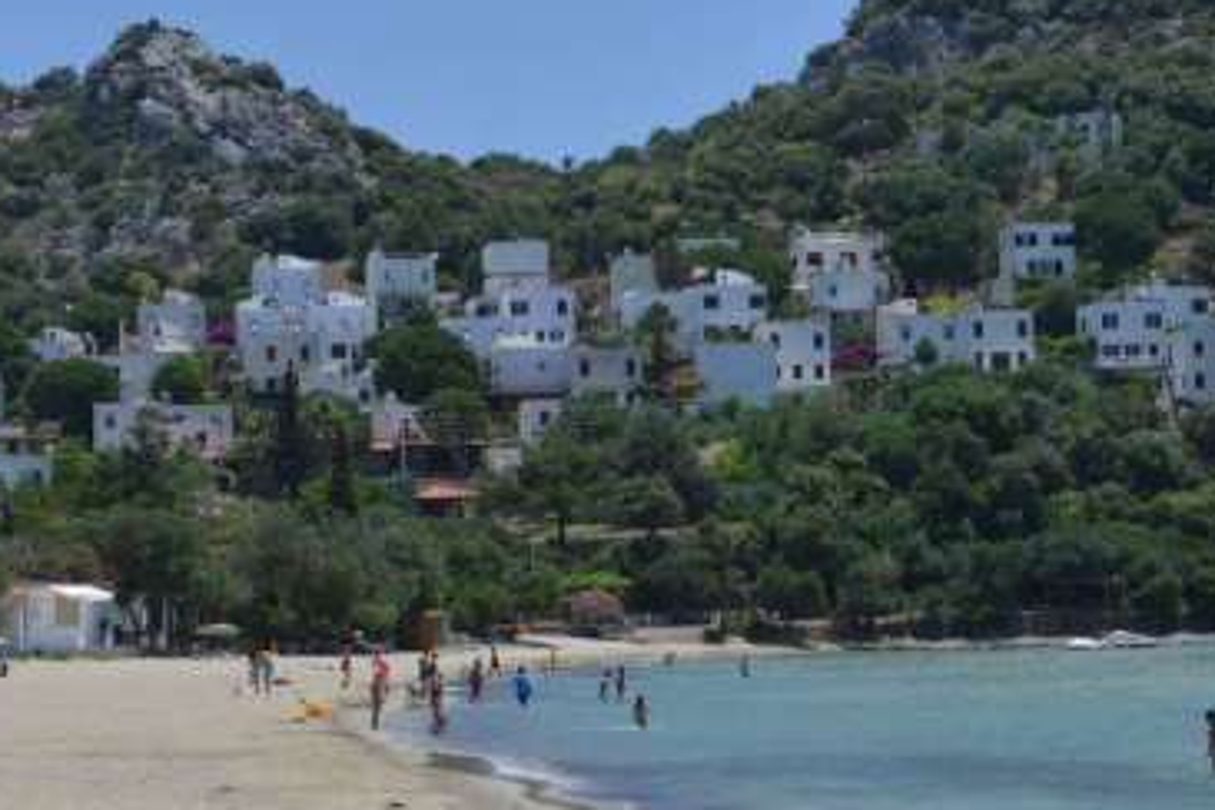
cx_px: 704
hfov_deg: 19.4
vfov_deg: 13.0
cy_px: 395
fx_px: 3543
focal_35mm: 105
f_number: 8
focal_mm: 48
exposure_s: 1/160
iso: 100
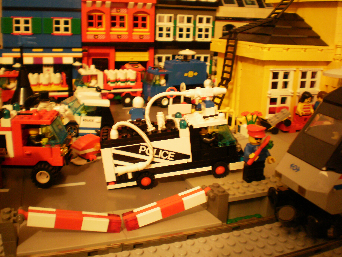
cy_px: 128
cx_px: 171
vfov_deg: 39.7
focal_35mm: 36
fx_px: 356
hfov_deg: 51.4
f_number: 3.1
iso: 160
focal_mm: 6.3
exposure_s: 1/2
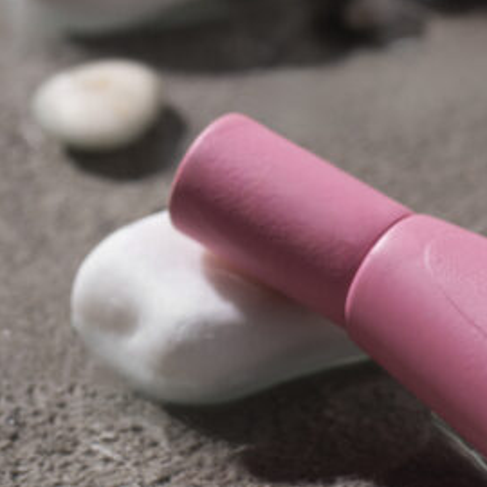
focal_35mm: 339
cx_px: 532
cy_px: 366
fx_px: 5396
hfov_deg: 5.2
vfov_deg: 5.2
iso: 100
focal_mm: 105
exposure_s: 1/100
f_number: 10
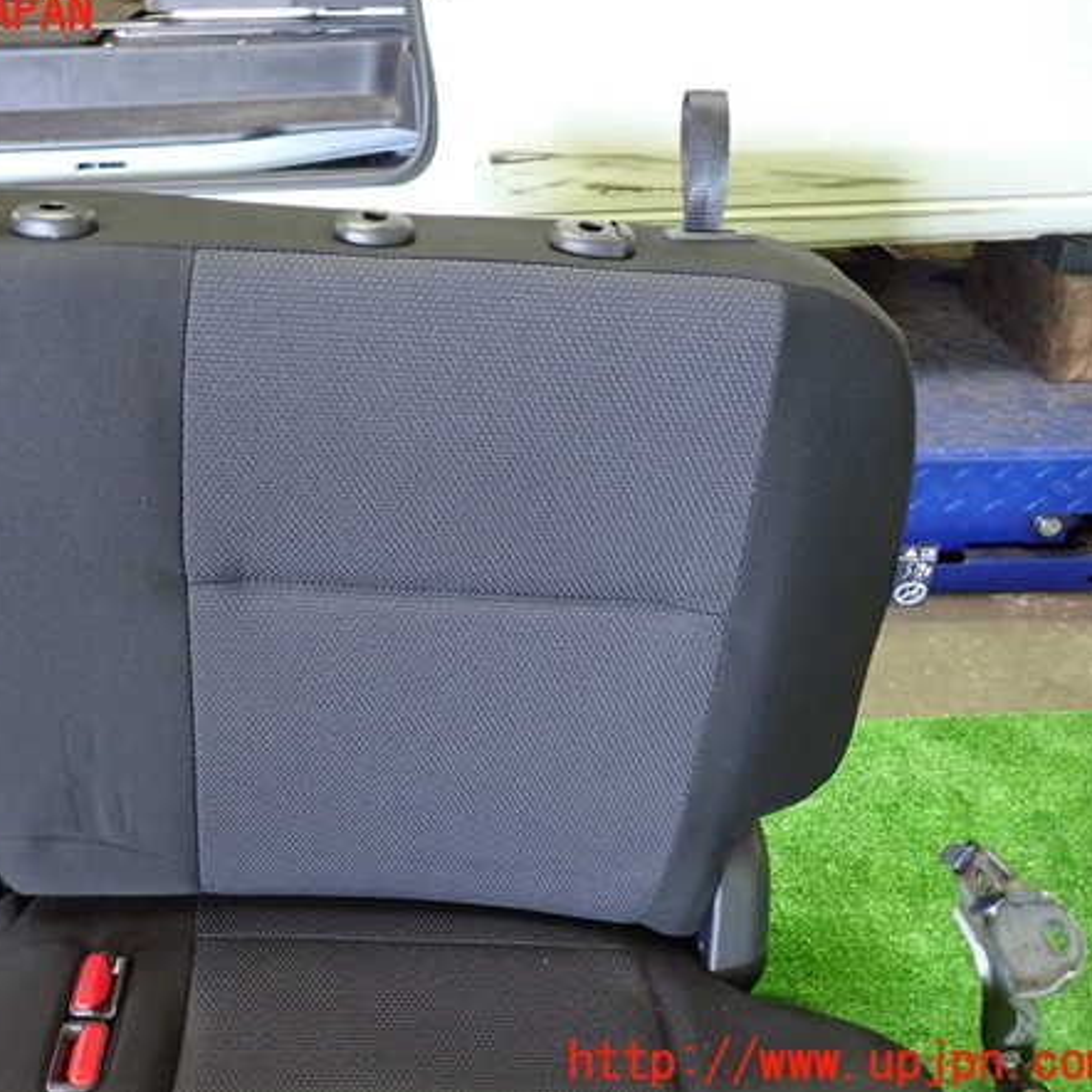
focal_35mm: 30
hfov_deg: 53.2
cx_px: 385
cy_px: 539
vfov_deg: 54.0
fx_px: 1071
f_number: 2
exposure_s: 1/30
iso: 640
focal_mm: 4.5
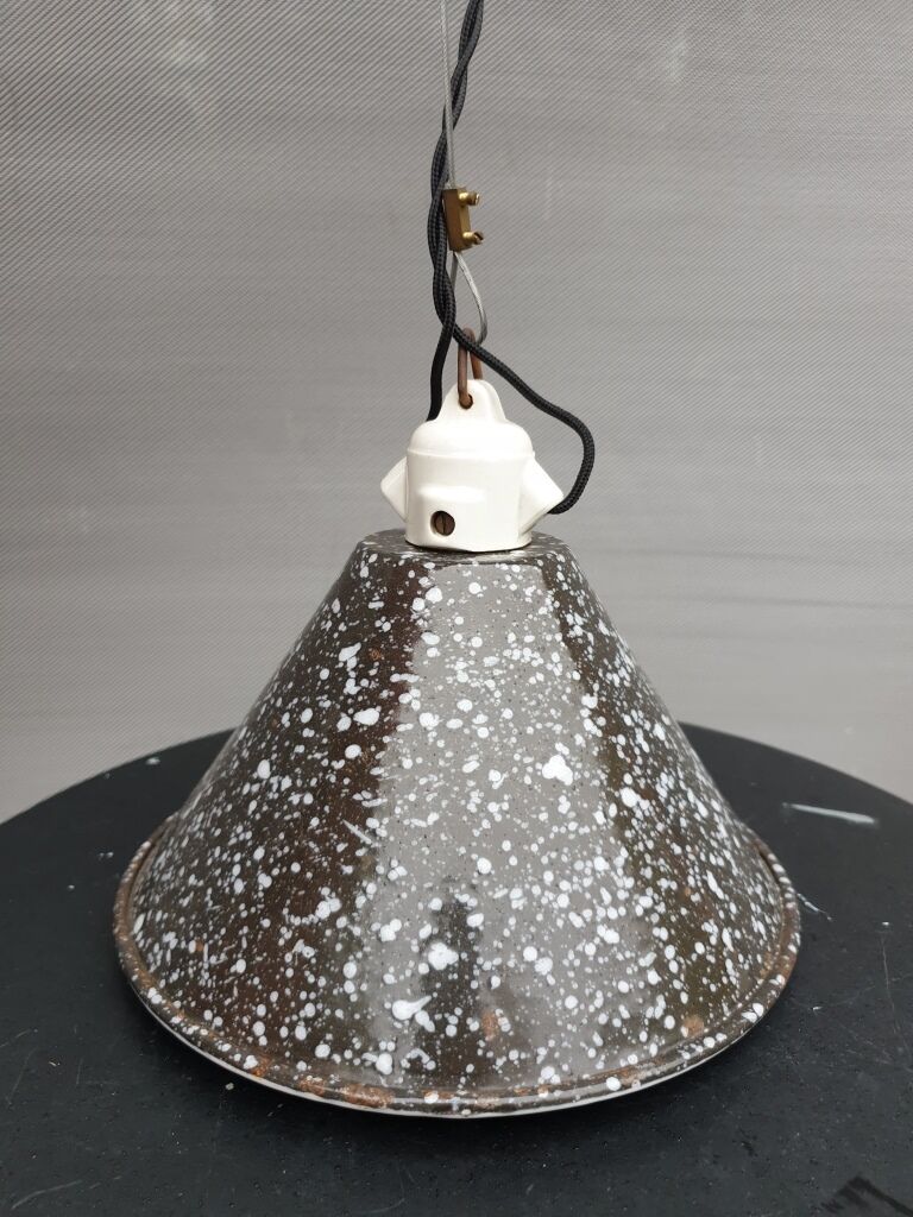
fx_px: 914
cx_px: 456
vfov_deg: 67.3
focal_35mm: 26
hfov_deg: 53.1
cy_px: 608
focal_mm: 4.3
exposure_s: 1/100
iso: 80
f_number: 1.5
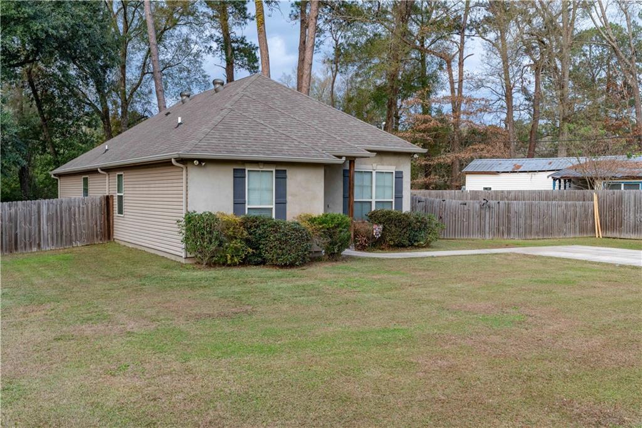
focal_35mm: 36
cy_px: 214
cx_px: 321
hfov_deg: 53.1
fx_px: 642
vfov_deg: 36.8
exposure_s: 1/125
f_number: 9
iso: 400
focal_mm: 36
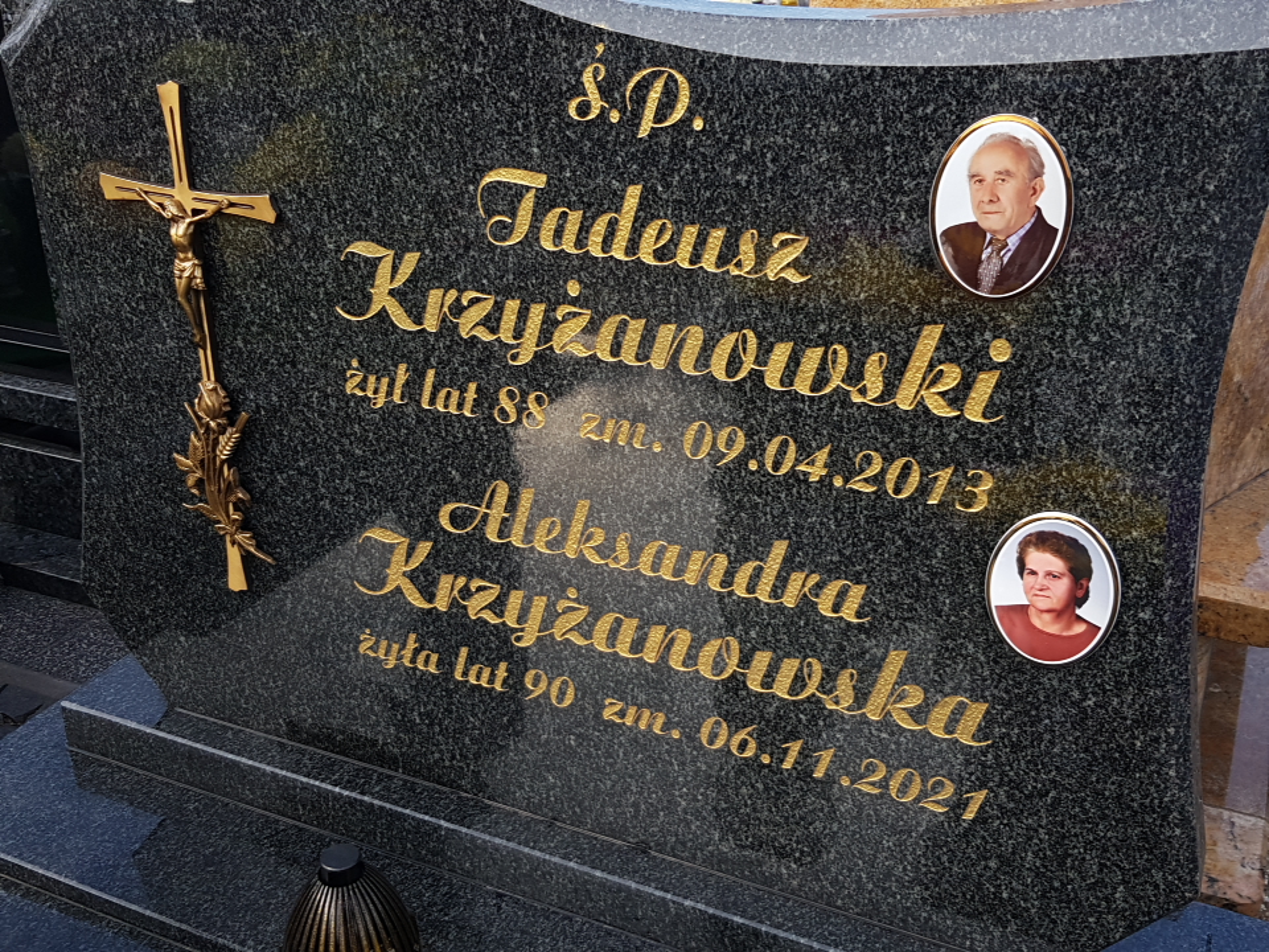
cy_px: 476
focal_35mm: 26
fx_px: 953
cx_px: 634
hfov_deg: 67.3
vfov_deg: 53.1
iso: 40
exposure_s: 1/530
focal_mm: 4.2
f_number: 1.7
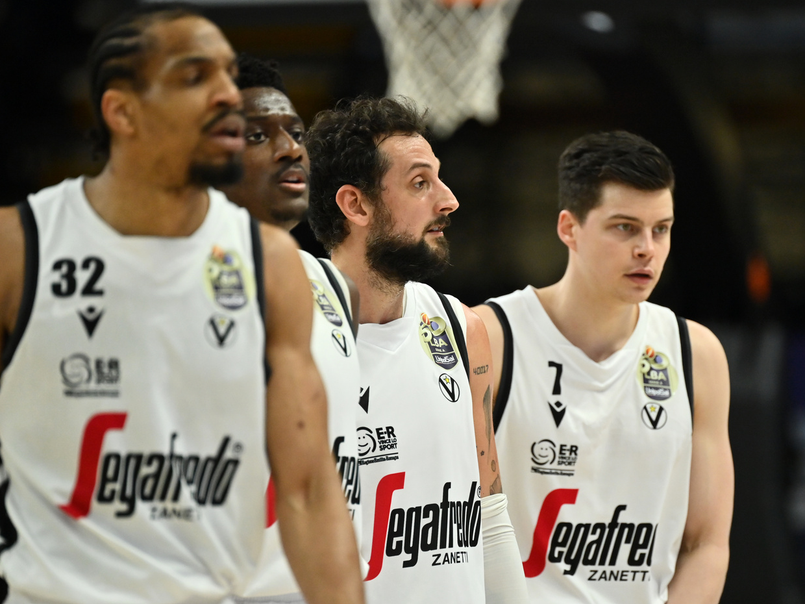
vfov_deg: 3.4
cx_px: 451
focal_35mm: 434
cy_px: 302
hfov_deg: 4.6
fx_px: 10093
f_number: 4
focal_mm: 400
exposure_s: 1/1250
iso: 2500
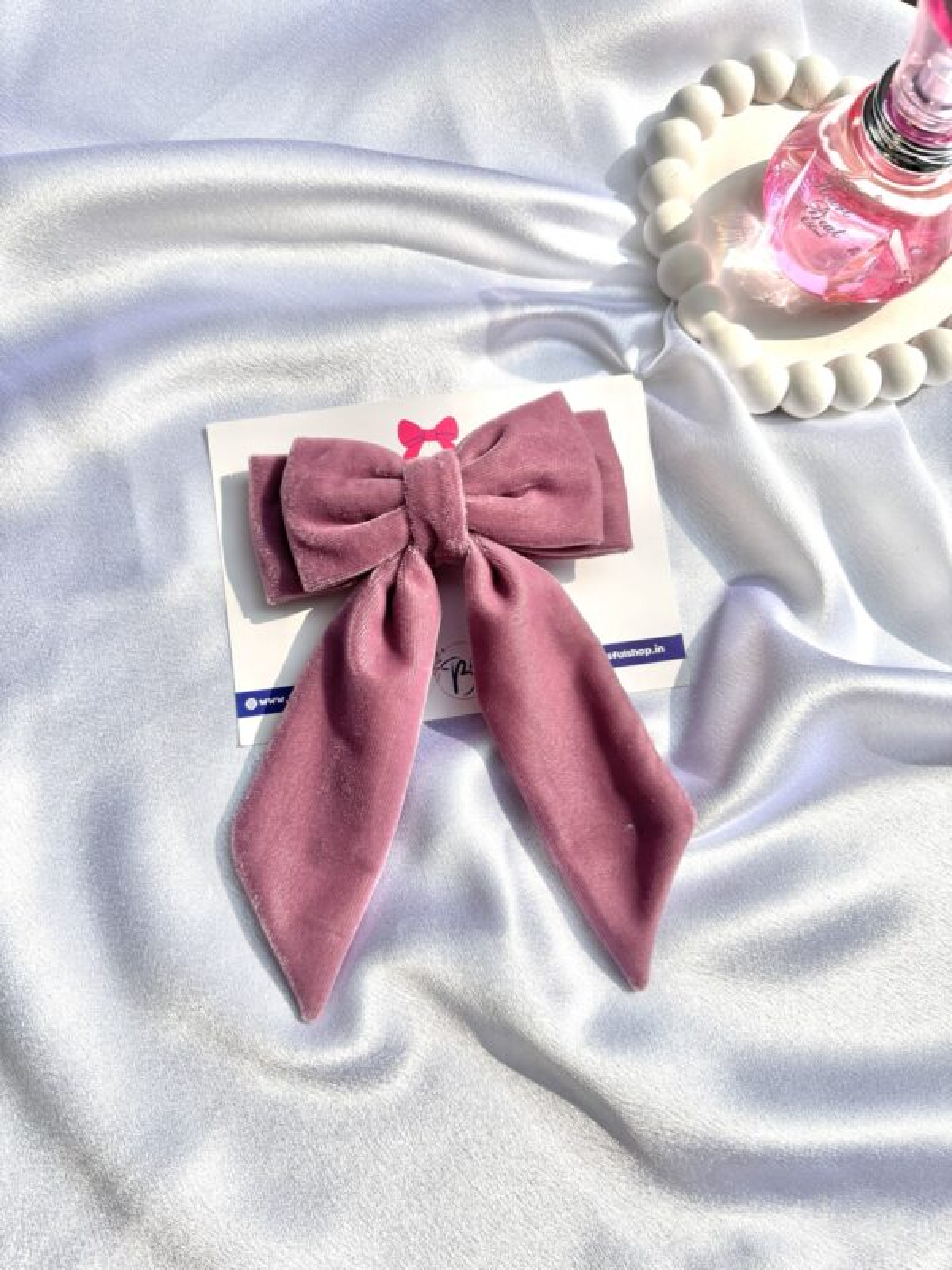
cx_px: 476
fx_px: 953
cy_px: 635
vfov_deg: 67.3
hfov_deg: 53.1
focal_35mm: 26
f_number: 1.6
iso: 50
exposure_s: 1/9091
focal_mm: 5.96
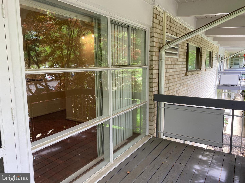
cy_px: 92
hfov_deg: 67.3
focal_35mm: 26
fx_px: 184
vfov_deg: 53.1
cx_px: 122
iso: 64
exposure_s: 1/121
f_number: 1.8
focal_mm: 4.25
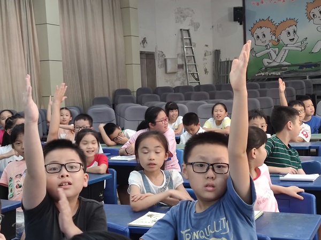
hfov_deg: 34.3
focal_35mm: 56
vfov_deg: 26.1
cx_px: 160
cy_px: 120
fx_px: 519
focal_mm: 6.72
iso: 260
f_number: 1.69
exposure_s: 1/60
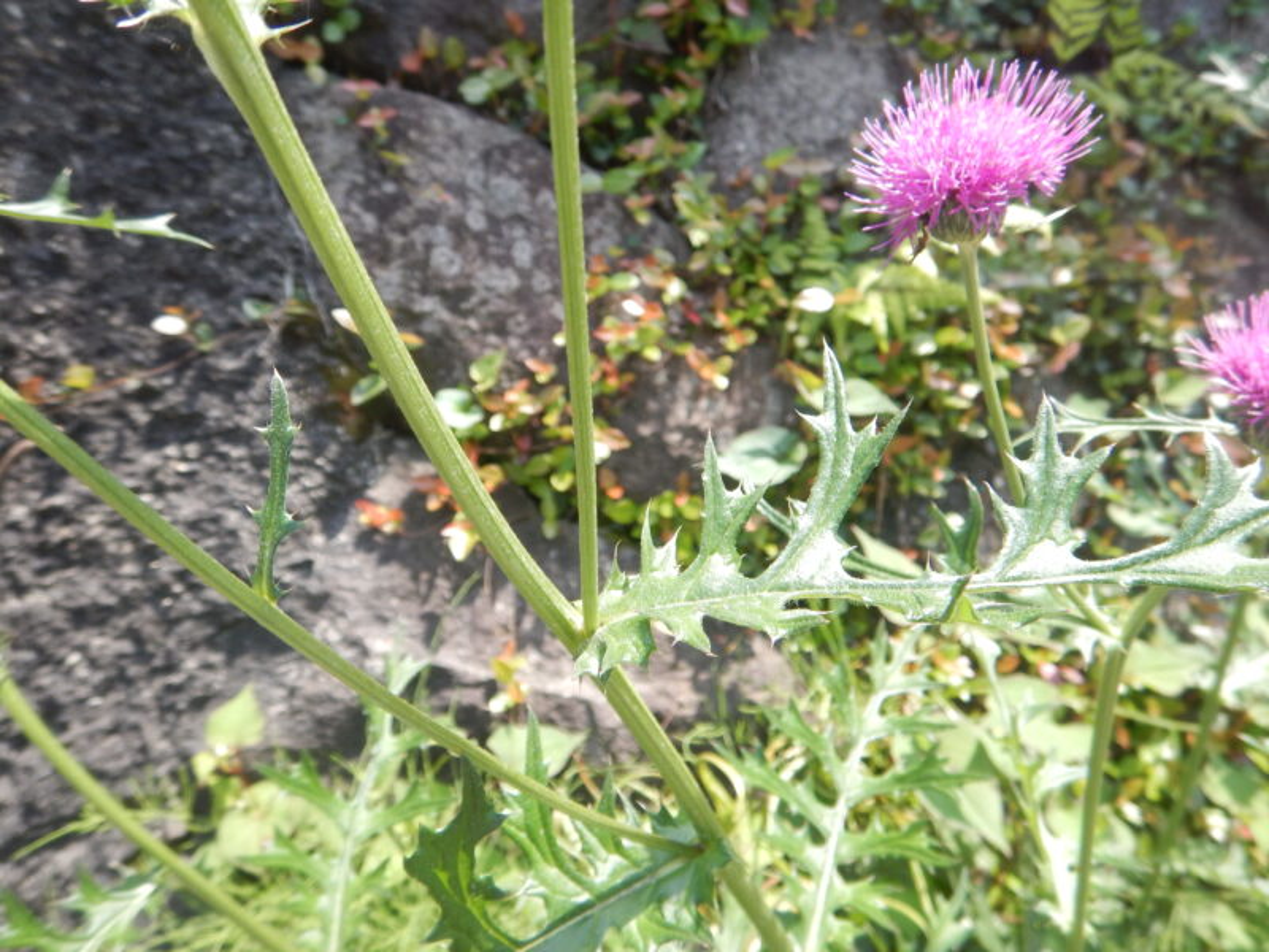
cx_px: 634
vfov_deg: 56.8
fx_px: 880
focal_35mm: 24
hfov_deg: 71.6
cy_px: 476
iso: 125
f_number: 2.8
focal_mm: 4.3
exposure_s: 1/320
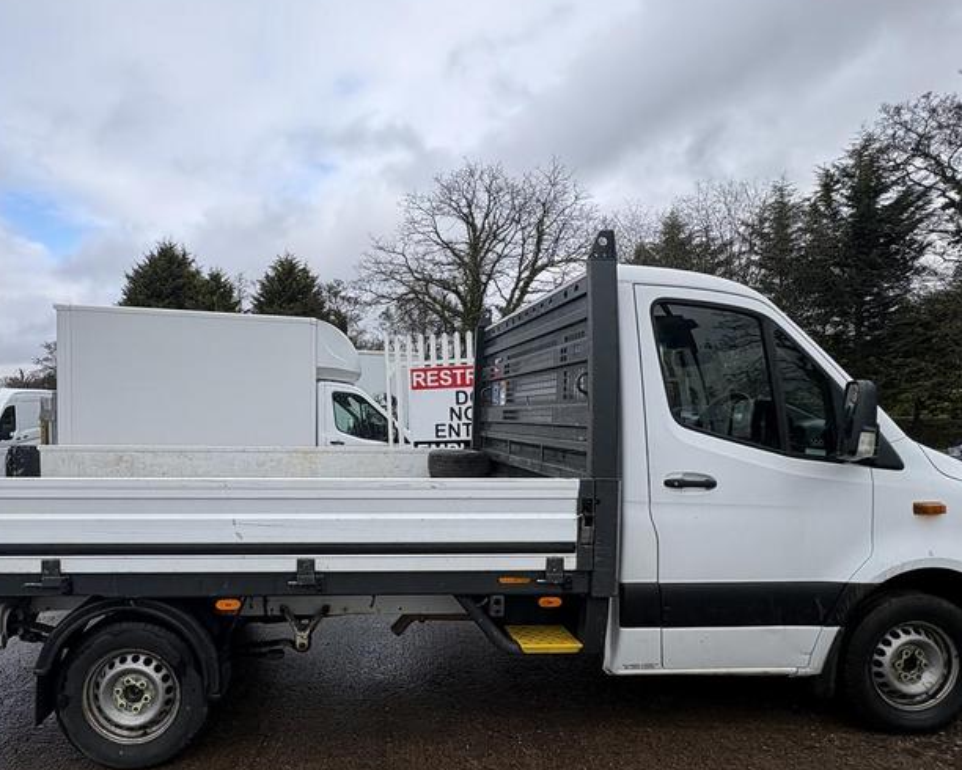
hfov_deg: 78.8
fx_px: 570
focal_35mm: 20
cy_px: 431
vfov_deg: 67.9
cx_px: 358
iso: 40
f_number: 2.2
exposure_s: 1/921
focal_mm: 2.22
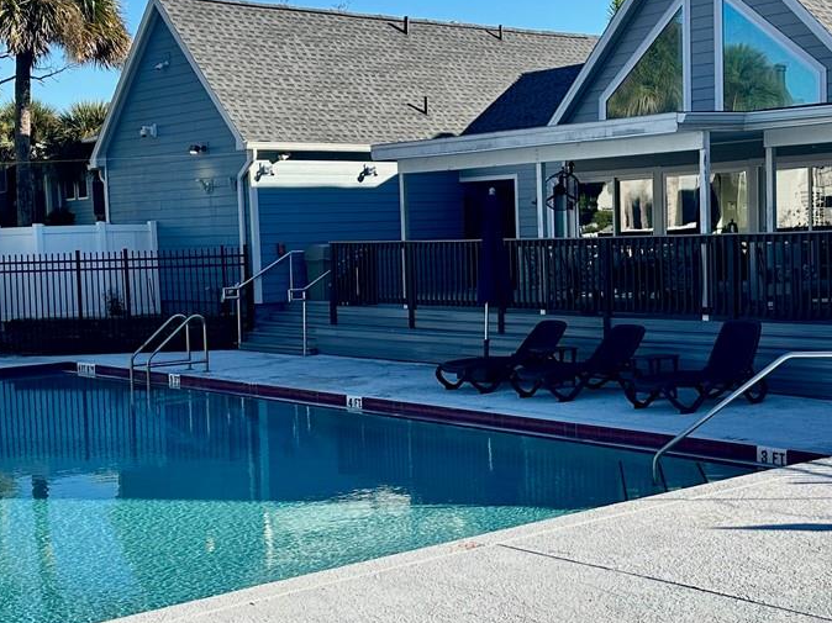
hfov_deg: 33.8
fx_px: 1370
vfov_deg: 25.6
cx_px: 457
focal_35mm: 57
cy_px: 329
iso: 80
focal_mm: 6.86
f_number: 1.78
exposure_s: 1/2591
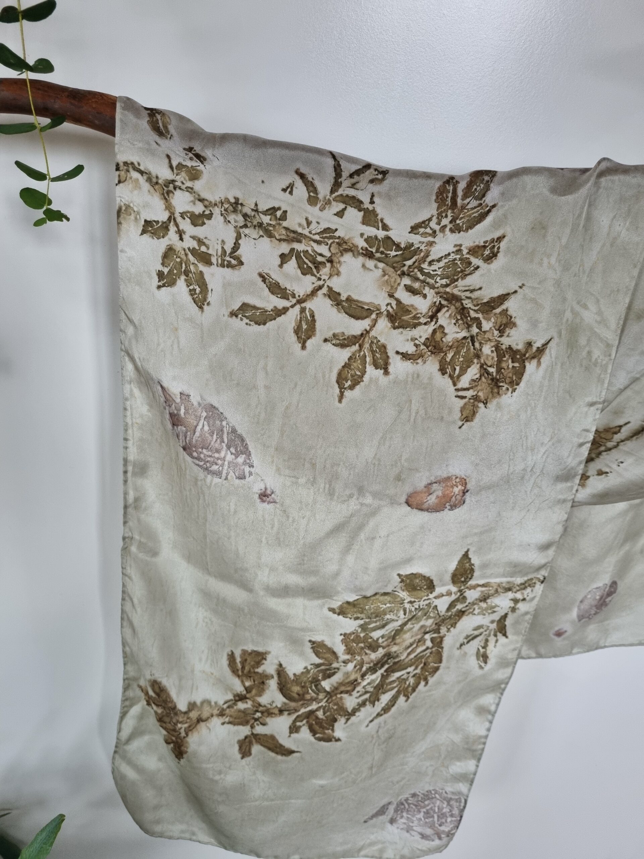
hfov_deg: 53.1
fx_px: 645
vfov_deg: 67.3
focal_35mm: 26
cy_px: 430
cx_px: 322
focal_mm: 5.4
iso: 320
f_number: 1.8
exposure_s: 1/100
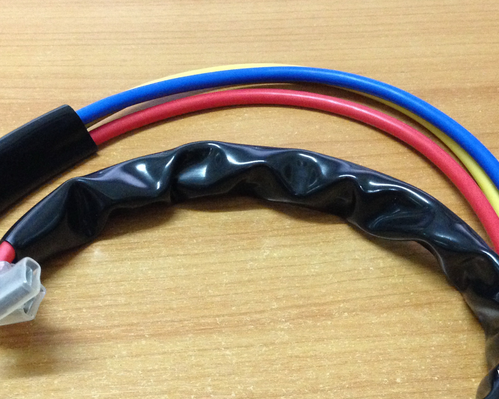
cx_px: 242
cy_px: 311
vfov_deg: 26.7
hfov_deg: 33.6
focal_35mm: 56
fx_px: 827
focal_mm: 4.12
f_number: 2.4
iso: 400
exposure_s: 1/15
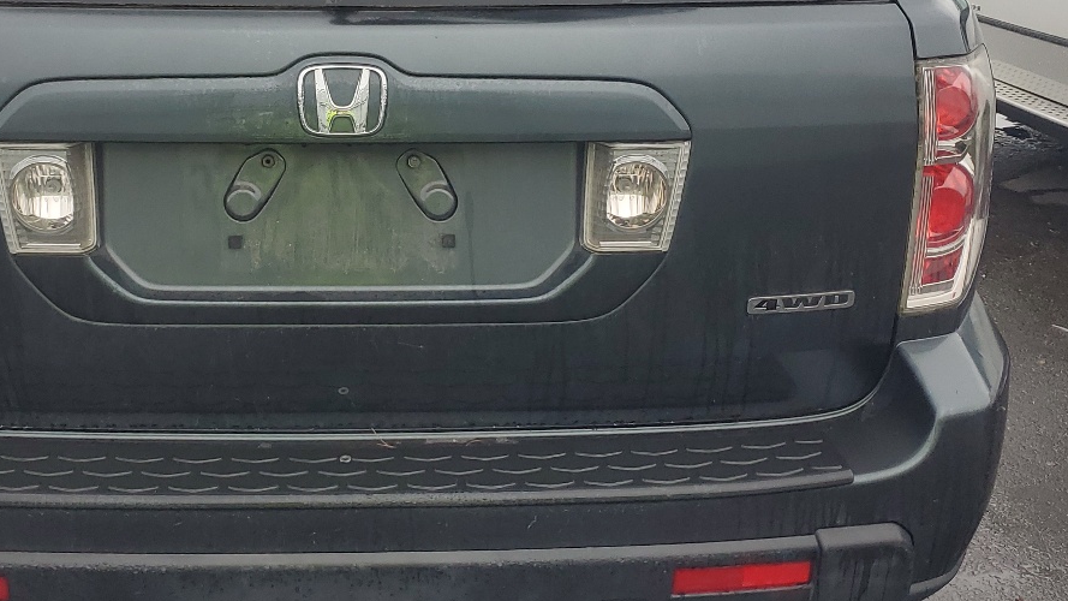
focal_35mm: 51
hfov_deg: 40.0
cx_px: 340
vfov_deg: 23.2
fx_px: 1444
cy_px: 144
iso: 50
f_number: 1.5
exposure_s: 1/238
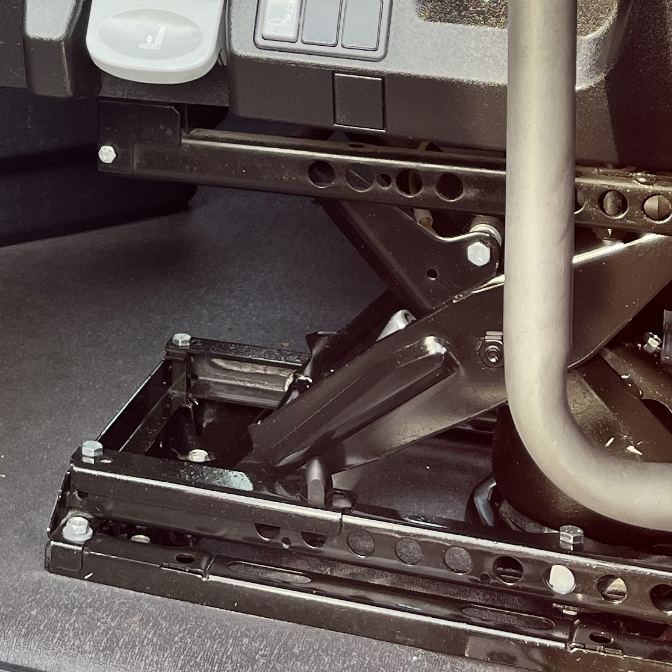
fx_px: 1823
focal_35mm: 83
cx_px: -27
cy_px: -198
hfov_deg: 20.1
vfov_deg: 19.3
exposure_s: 1/176
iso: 40
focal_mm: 5.1
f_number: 1.6
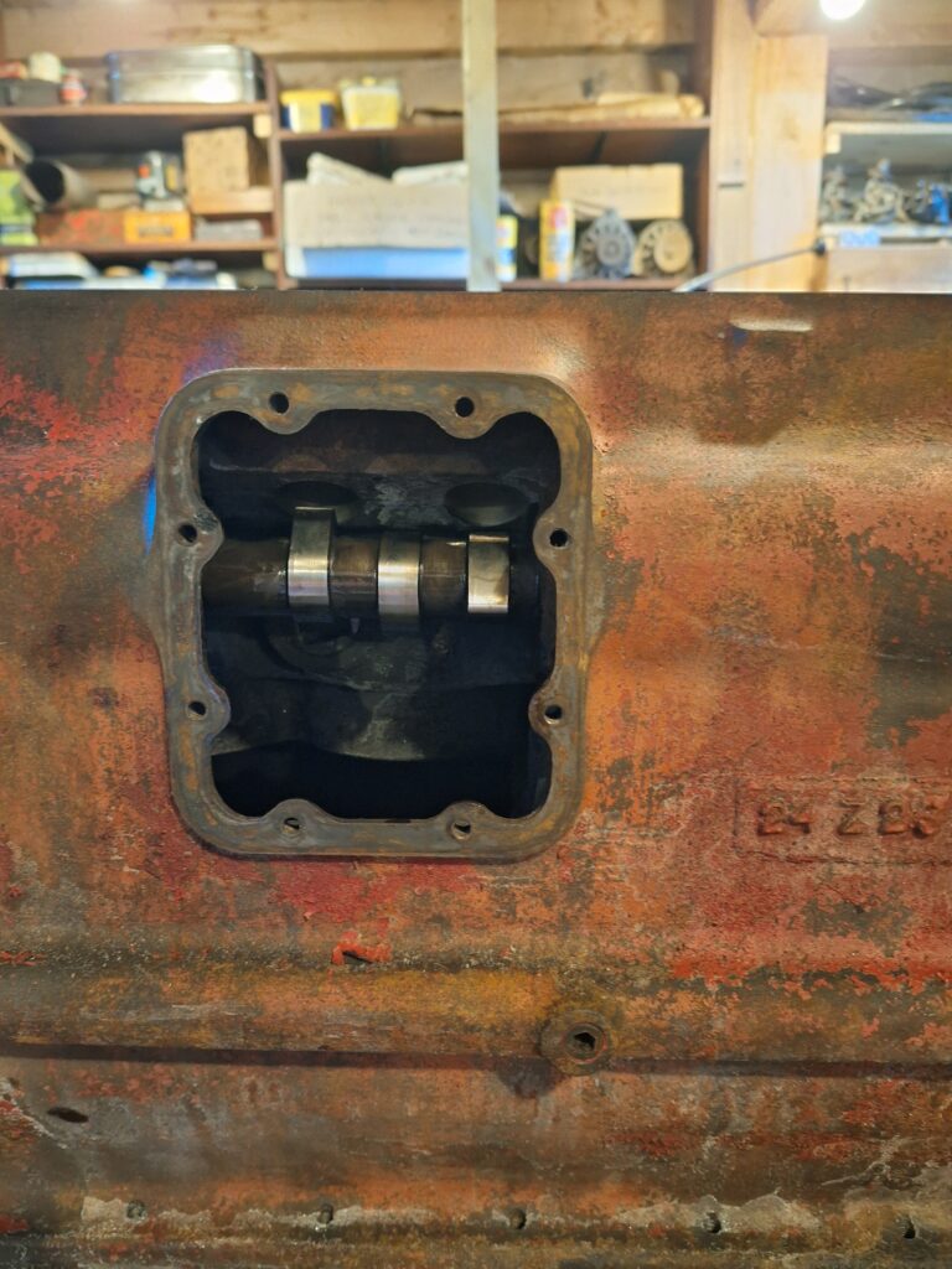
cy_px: 634
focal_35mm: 23
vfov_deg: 73.9
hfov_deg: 58.9
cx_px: 476
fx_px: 843
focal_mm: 5.54
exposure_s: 1/20
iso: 400
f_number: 1.8
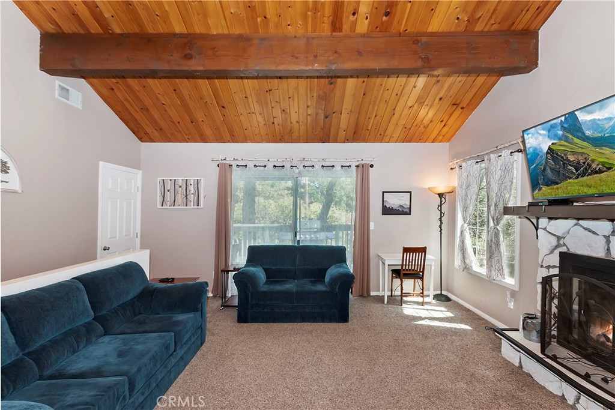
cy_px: 205
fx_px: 256
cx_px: 308
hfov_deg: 100.4
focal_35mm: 15
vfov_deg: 77.3
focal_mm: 10
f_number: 8
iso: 400
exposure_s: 1/30
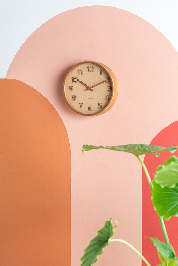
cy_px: 133
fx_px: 1074
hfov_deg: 9.5
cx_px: 89
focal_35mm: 145
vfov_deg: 14.1
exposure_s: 1/100
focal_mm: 145
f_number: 5.6
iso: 50
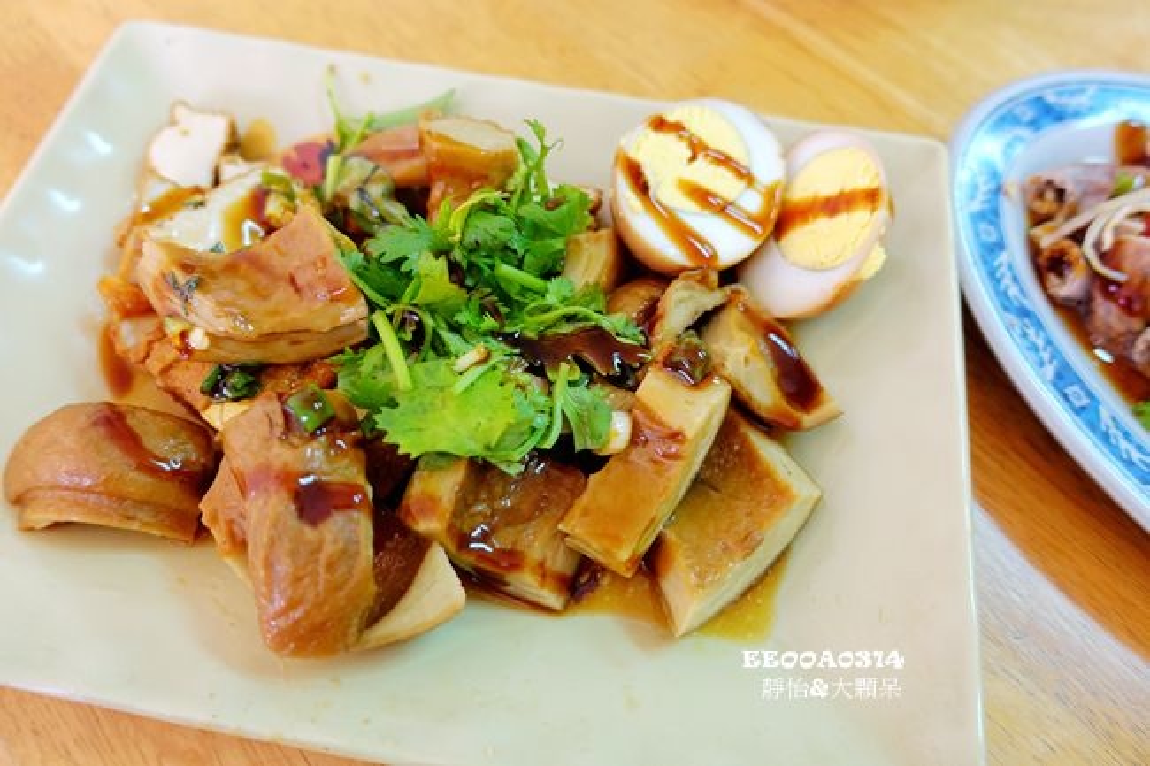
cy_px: 383
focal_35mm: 24
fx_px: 766
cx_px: 575
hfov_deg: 73.8
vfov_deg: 53.1
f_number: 1.8
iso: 160
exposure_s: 1/30
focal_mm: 8.8
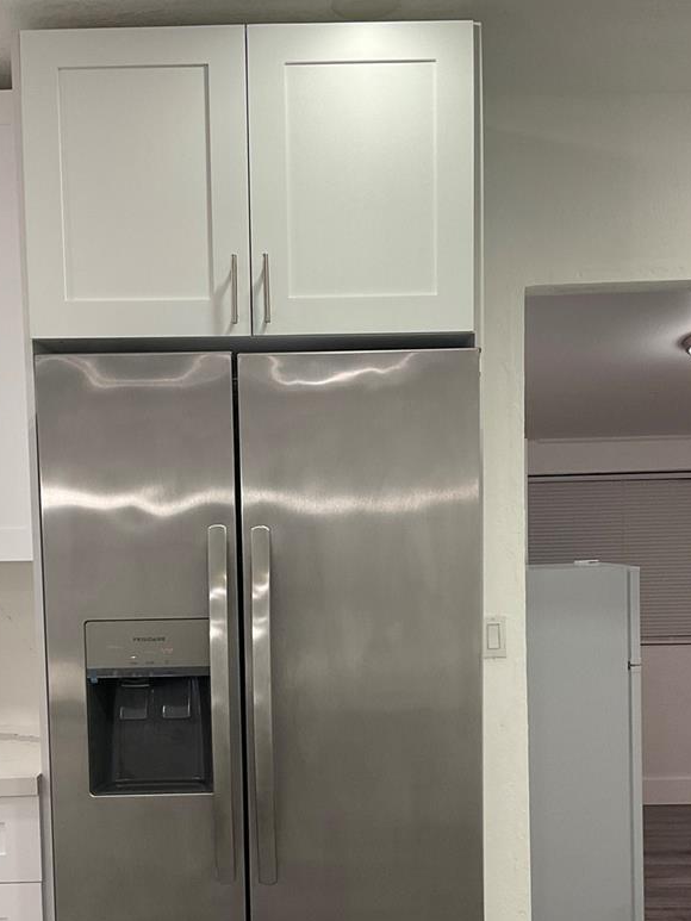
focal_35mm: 45
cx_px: 309
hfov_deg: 32.2
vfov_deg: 41.6
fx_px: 1197
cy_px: 610
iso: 64
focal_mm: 3
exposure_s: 1/60
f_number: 1.8
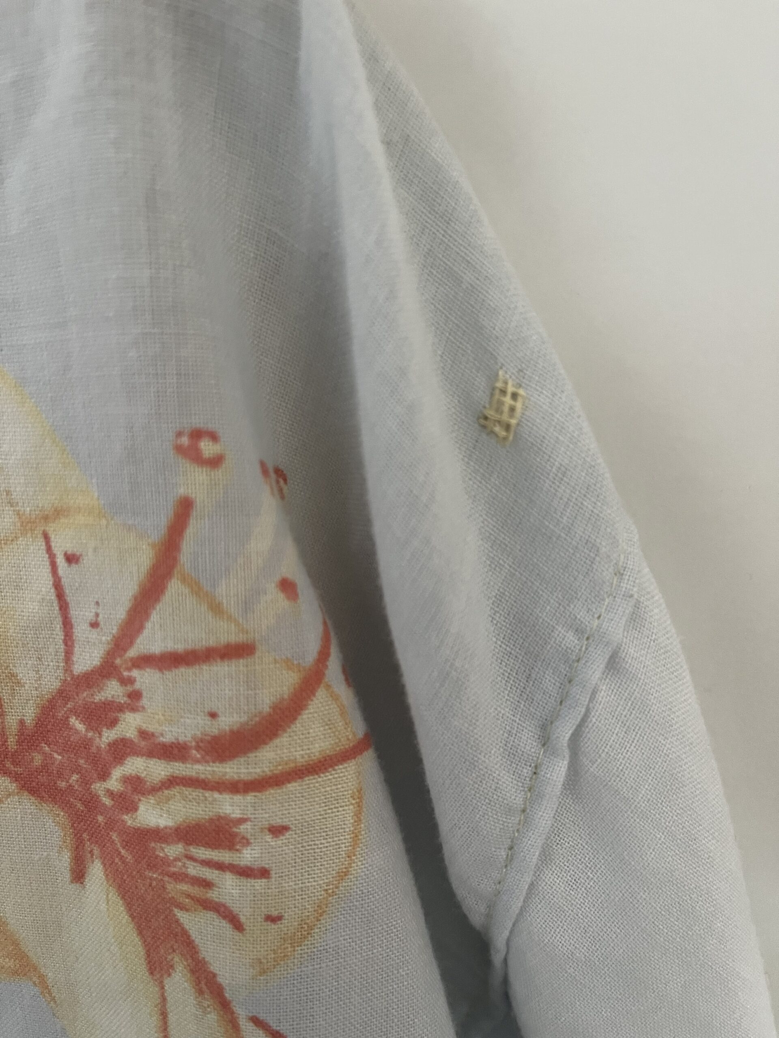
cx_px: 390
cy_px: 519
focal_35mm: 26
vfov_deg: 67.3
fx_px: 780
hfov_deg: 53.1
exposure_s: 1/60
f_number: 1.6
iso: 500
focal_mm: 5.1
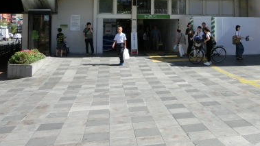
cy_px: 8
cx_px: 193
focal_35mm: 46
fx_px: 317
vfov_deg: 25.0
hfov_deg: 43.2
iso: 80
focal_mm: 4.5
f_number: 3.5
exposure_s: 1/640
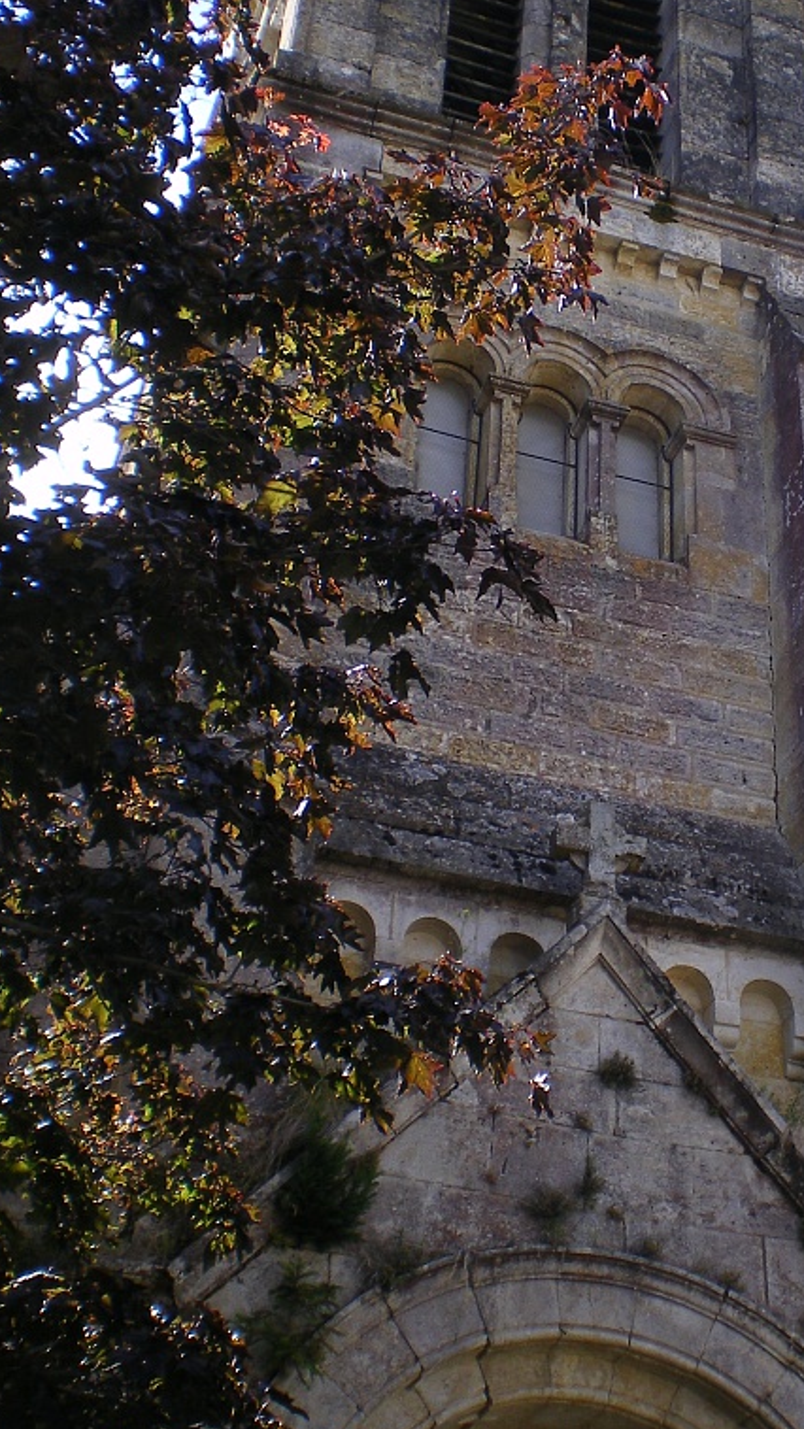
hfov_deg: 21.3
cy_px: 602
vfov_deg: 37.1
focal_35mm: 56
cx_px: 579
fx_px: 2122
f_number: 4.6
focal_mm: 6.3
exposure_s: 1/160
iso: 64
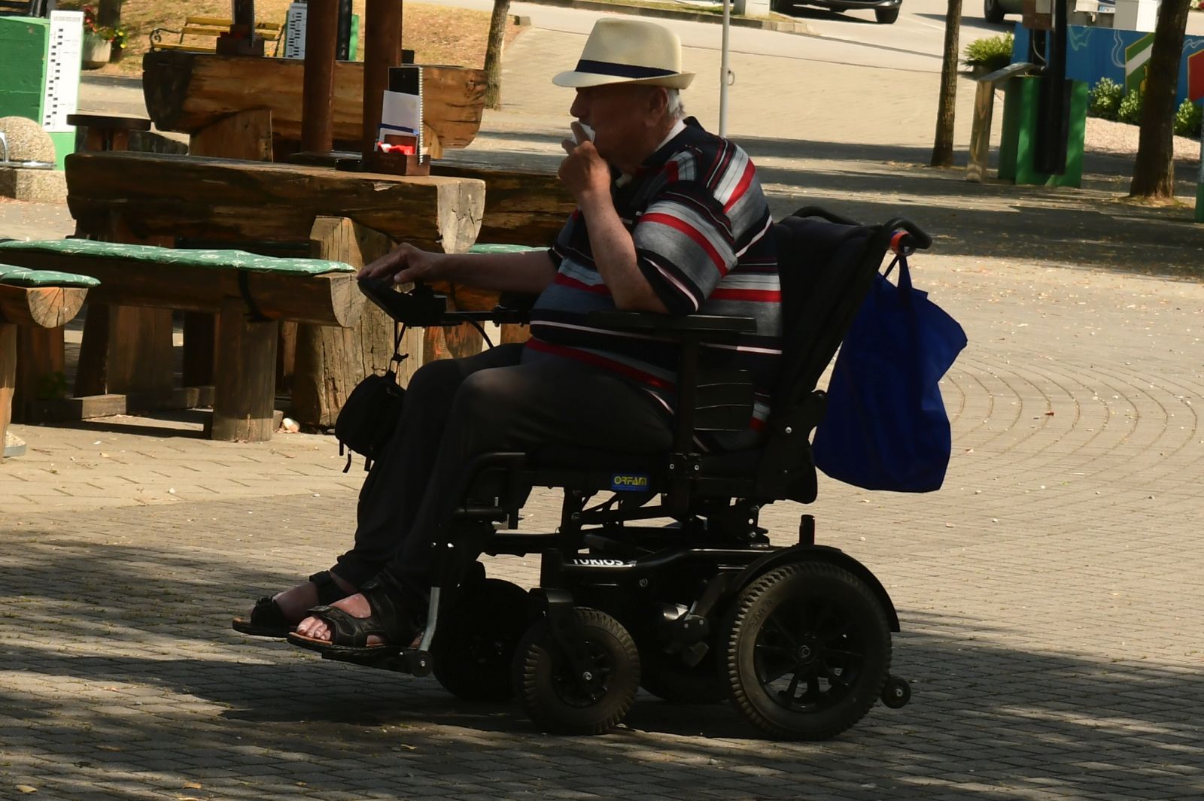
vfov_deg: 16.6
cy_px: 400
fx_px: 2741
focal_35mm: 82
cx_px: 602
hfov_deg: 24.8
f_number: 6.3
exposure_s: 1/1000
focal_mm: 55
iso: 320
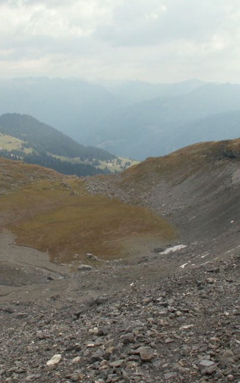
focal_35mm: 52
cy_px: 188
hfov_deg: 24.9
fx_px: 544
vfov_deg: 38.9
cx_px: 123
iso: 50
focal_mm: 5.86
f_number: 5.6
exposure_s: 1/200
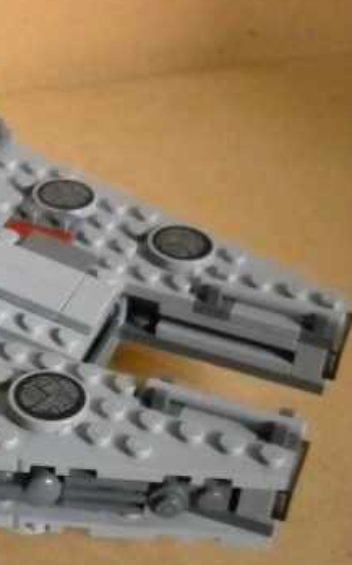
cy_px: 352
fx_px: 1230
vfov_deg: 25.8
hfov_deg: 15.3
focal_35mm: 80
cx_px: -149
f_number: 3.1
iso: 800
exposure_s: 1/8
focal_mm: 6.72
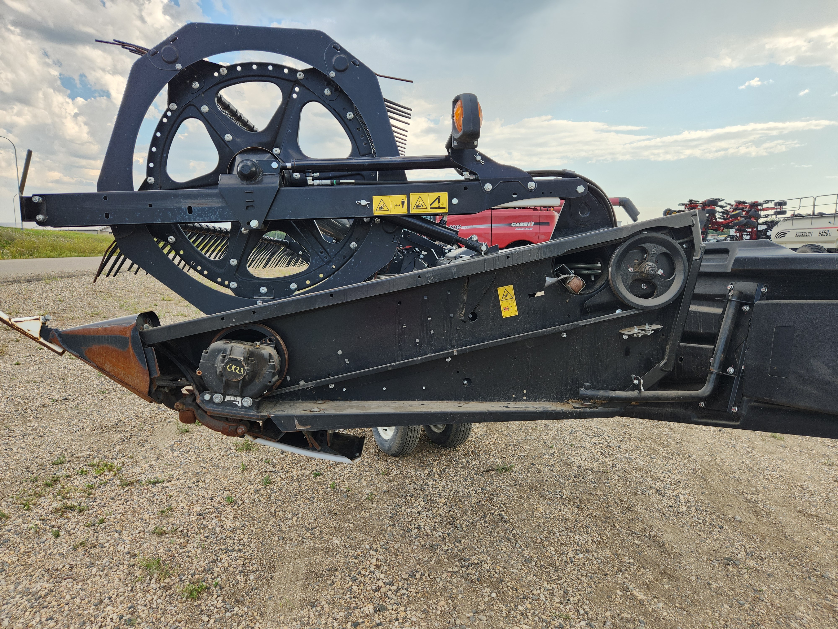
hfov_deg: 73.9
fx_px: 557
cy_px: 314
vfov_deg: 58.9
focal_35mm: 23
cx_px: 419
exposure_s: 1/289
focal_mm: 5.4
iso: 20
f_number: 1.8
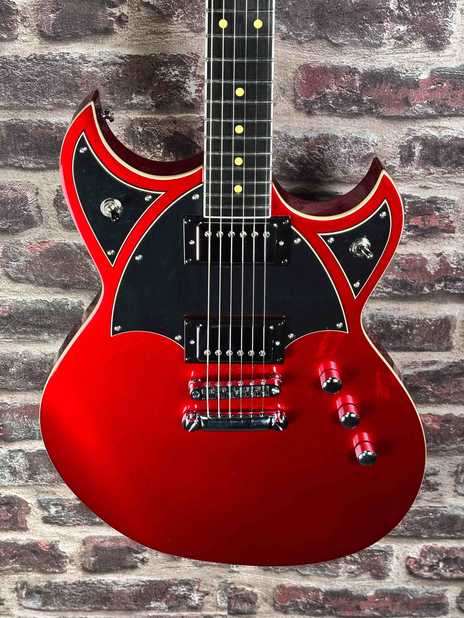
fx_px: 929
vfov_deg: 36.8
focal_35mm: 52
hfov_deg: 28.0
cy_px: 309
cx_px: 232
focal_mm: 5.96
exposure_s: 1/60
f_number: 1.6
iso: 100
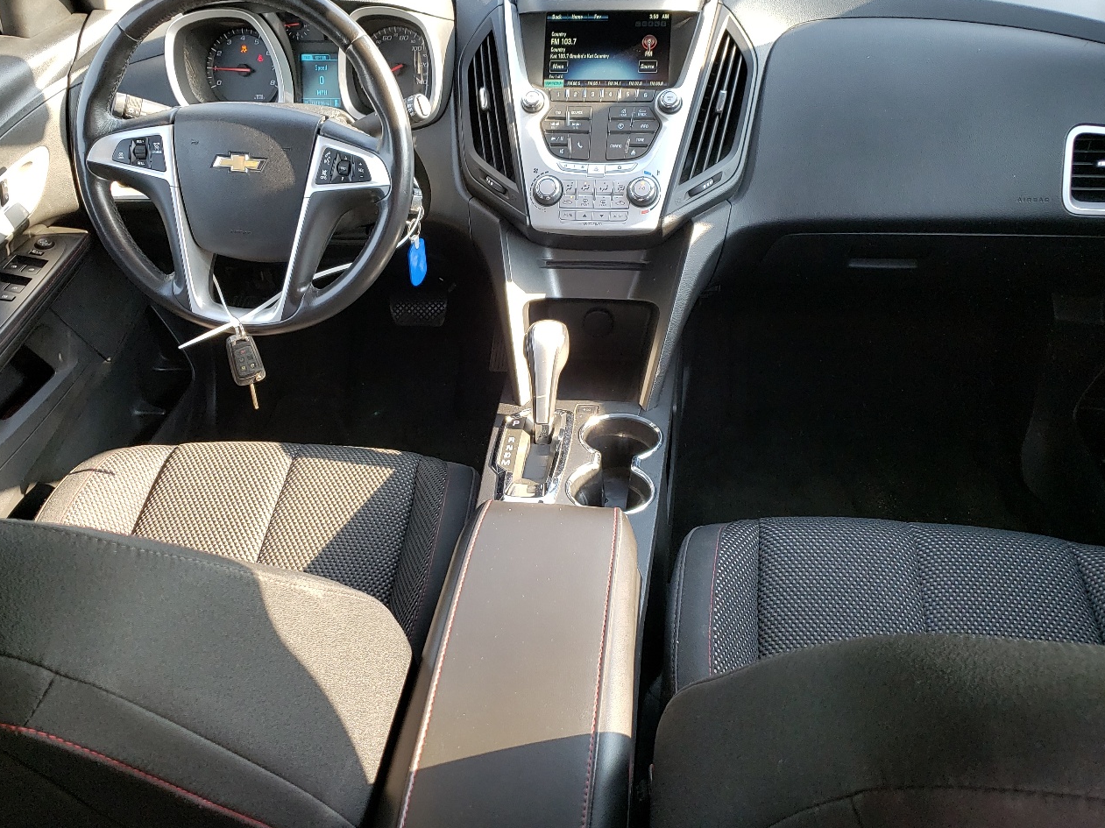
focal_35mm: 33
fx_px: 1053
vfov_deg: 42.8
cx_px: 500
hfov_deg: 55.3
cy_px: 466
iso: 50
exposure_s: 1/128
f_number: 1.5
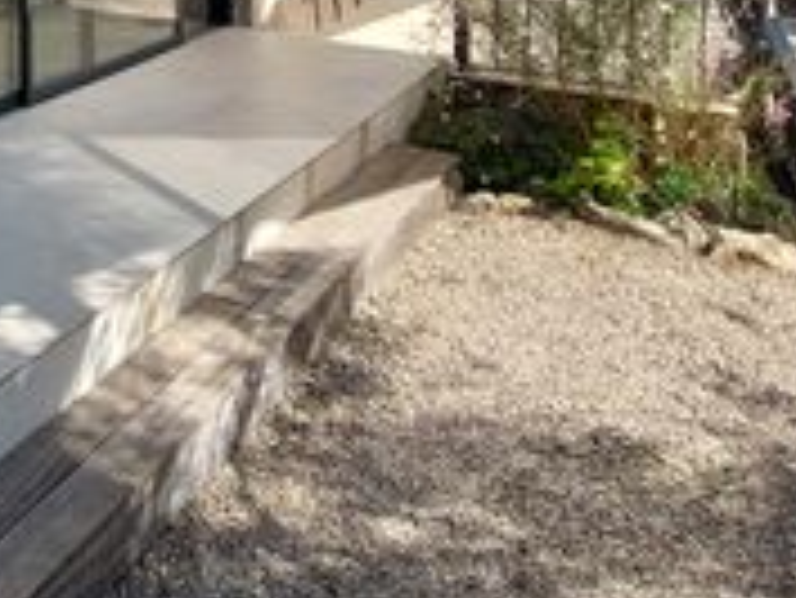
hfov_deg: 37.8
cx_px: -18
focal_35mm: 44
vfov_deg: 26.9
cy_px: -207
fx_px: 1012
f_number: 2.2
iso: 50
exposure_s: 1/992
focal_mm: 1.74
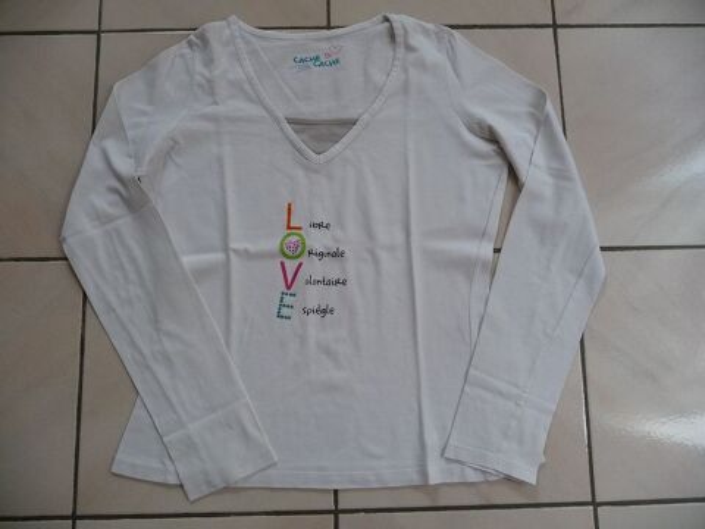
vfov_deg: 49.7
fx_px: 570
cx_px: 352
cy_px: 264
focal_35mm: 28
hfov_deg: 63.4
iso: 160
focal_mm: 4.7
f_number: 3.3
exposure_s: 1/30
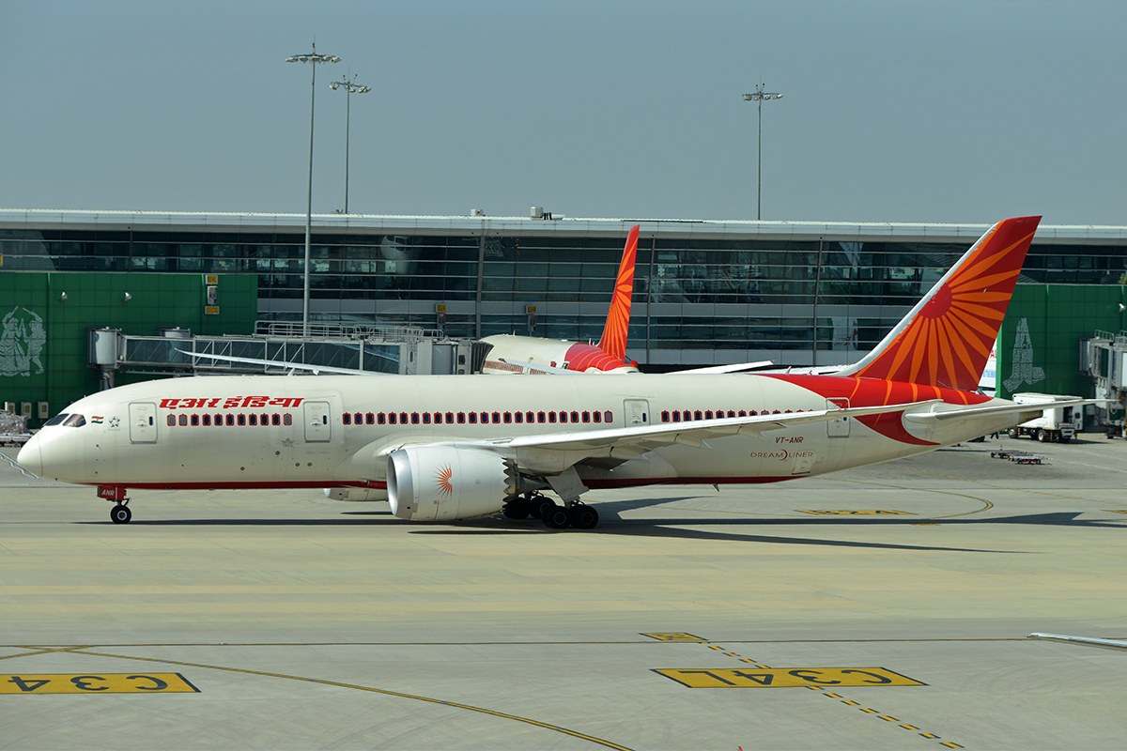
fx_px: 3819
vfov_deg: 11.2
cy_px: 376
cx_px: 564
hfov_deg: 16.8
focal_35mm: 122
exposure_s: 1/500
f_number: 7.1
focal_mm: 122
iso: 320
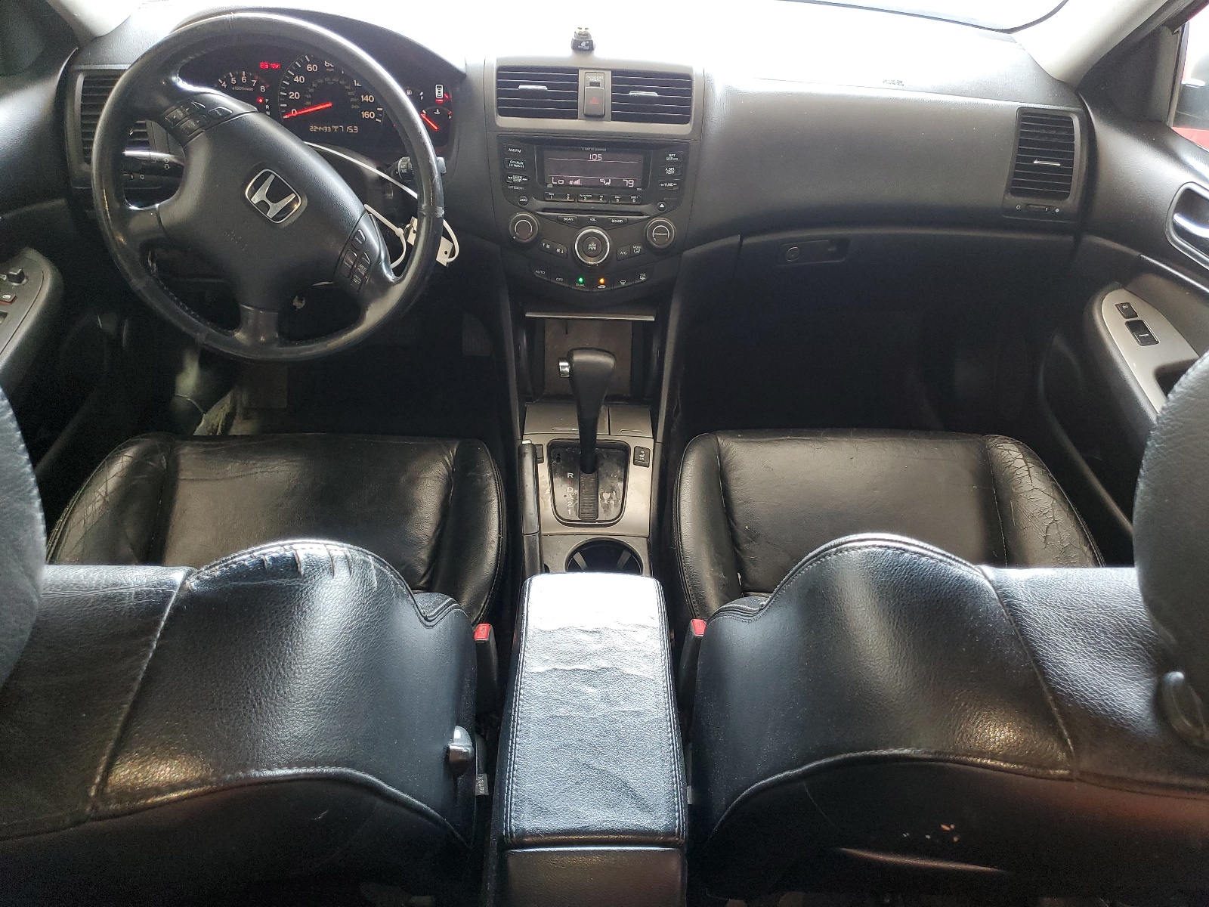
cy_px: 454
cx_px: 604
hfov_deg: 67.3
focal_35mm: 26
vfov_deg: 53.1
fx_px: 908
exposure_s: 1/60.2
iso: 113
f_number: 1.5
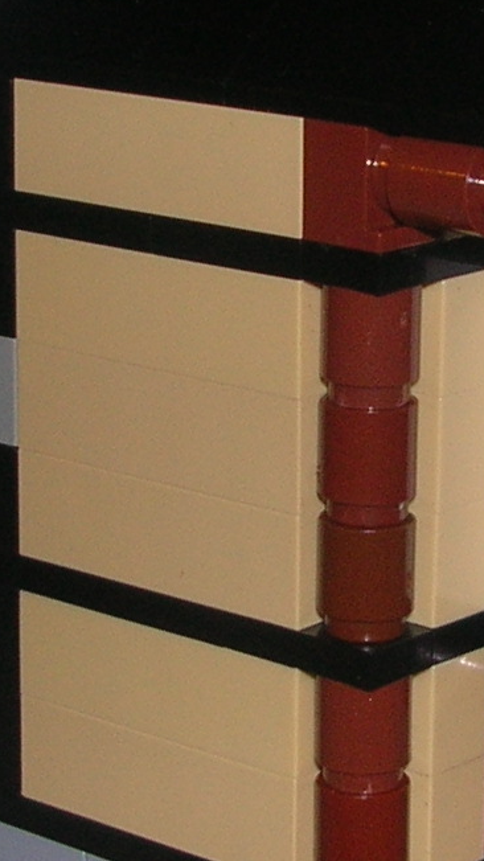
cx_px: 443
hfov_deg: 9.0
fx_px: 3058
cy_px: 395
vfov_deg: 16.0
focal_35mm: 134
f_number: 2.8
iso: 50
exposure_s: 1/60.1
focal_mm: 5.8
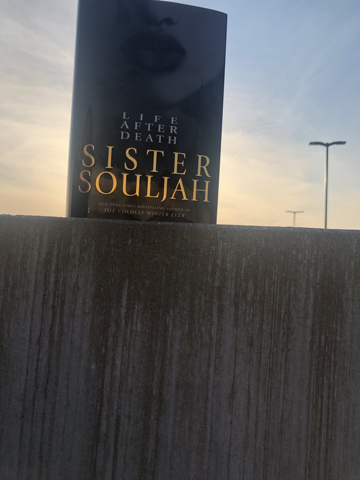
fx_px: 388
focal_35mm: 28
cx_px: 180
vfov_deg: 63.4
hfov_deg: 49.7
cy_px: 240
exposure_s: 1/2088
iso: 20
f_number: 1.8
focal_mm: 3.99
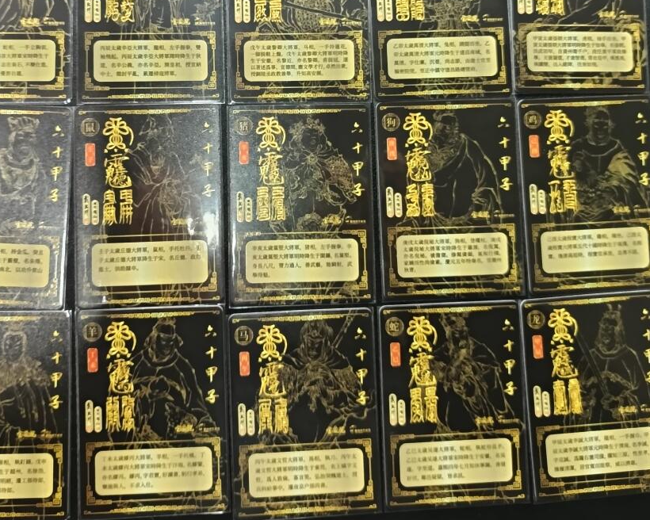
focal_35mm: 40
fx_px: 769
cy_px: 126
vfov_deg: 36.4
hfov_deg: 45.7
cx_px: 281
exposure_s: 1/25
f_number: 1.7
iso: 1471
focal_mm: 5.31
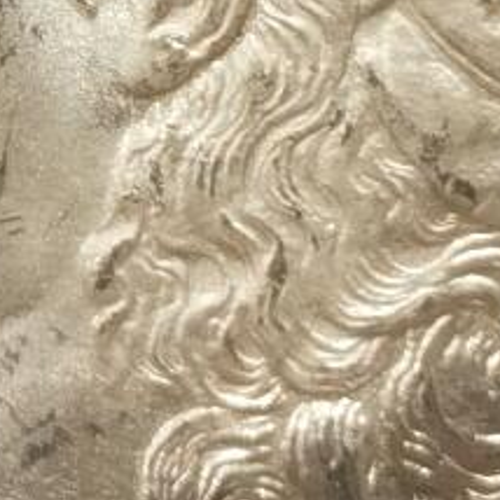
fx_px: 6569
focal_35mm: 402
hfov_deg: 4.4
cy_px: -647
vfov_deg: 4.3
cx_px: 159
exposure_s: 1/100
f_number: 16
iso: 100
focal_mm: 5.56
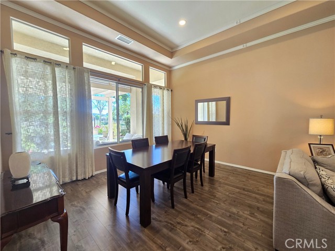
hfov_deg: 106.2
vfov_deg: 89.9
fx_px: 126
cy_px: 126
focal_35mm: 13
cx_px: 168
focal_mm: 2.2
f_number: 2.2
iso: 160
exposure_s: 1/60
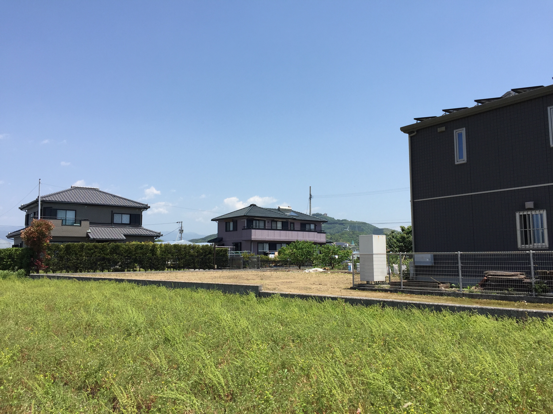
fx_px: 463
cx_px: 276
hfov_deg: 61.7
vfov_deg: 48.2
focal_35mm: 29
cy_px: 207
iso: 32
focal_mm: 4.15
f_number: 2.2
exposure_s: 1/1980
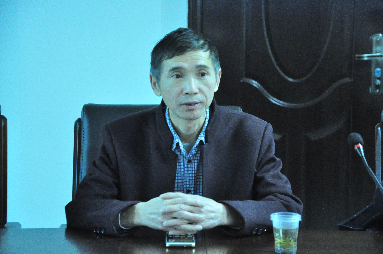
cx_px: 192
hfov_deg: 16.1
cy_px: 127
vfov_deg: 10.7
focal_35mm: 128
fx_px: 1355
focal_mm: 85
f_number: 5.6
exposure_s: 1/30
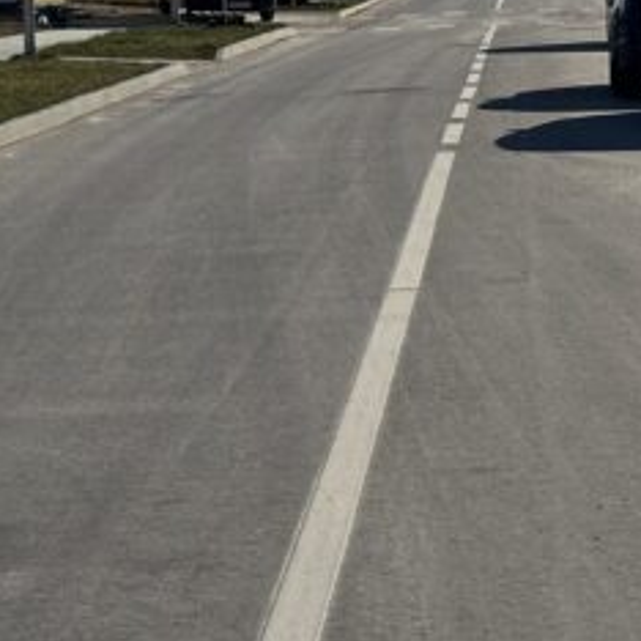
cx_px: 82
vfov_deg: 9.2
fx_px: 3897
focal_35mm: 186
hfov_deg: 9.4
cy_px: -233
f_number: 1.78
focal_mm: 6.86
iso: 64
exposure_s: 1/10870
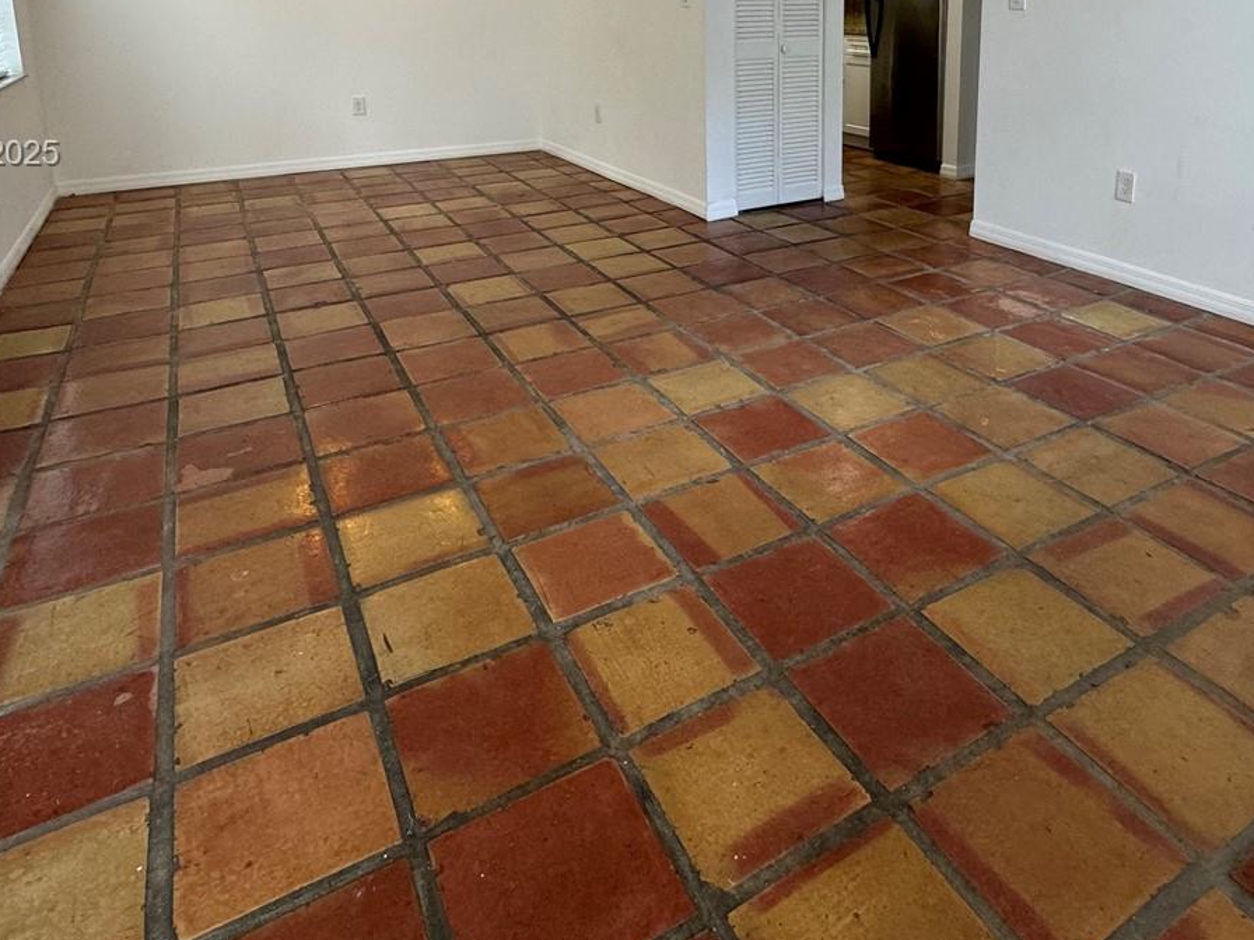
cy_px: 155
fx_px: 906
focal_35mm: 25
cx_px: 743
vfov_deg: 50.7
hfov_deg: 68.8
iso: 200
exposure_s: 1/120
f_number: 2.2
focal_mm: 2.22
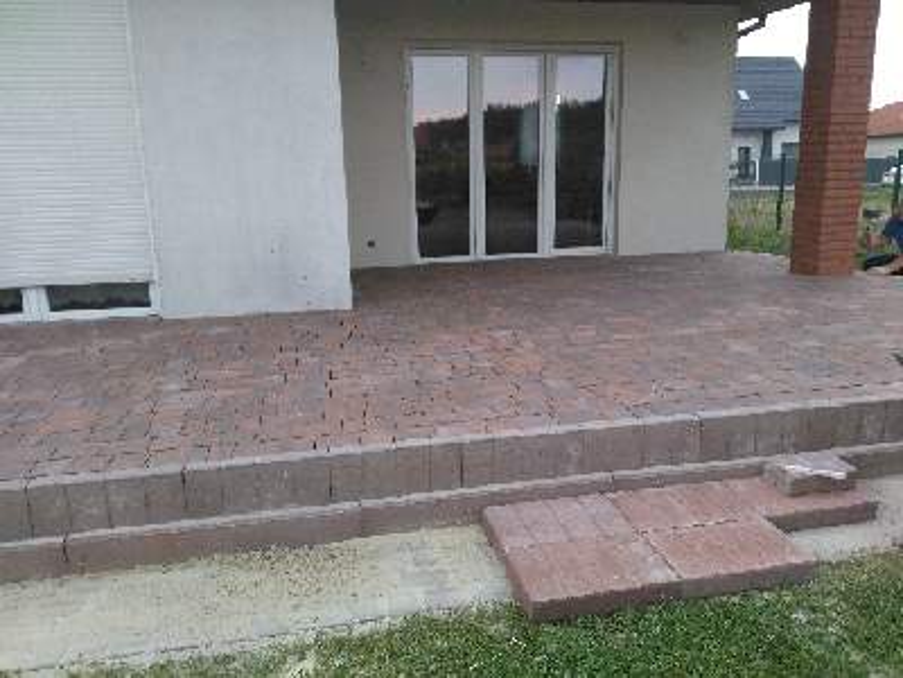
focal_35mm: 28
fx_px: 730
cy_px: 339
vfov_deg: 49.7
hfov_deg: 63.4
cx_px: 452
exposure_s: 1/60
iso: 100
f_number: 2
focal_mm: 2.96
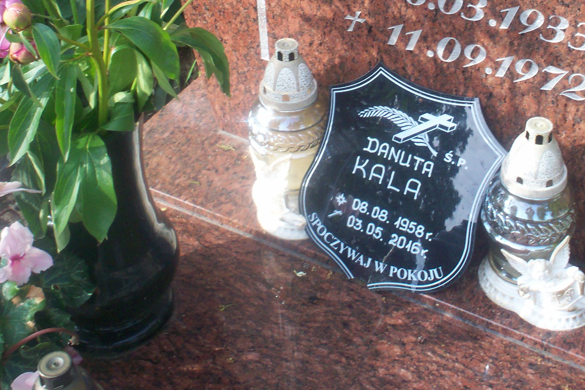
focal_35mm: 63
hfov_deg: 31.7
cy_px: 34
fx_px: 1024
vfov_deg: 21.1
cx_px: 371
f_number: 4.5
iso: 100
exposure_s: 1/106
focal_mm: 6
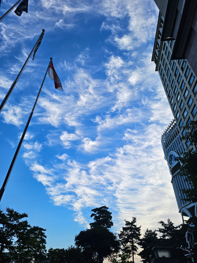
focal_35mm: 23
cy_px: 132
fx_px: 175
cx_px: 98
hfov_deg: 58.9
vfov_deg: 73.9
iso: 10
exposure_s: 1/499
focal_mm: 6.3
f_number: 1.7
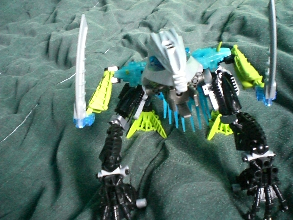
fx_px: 322
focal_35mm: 38
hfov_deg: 49.0
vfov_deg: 37.7
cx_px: 146
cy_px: 110
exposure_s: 1/60
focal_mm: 6.3
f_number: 3.1
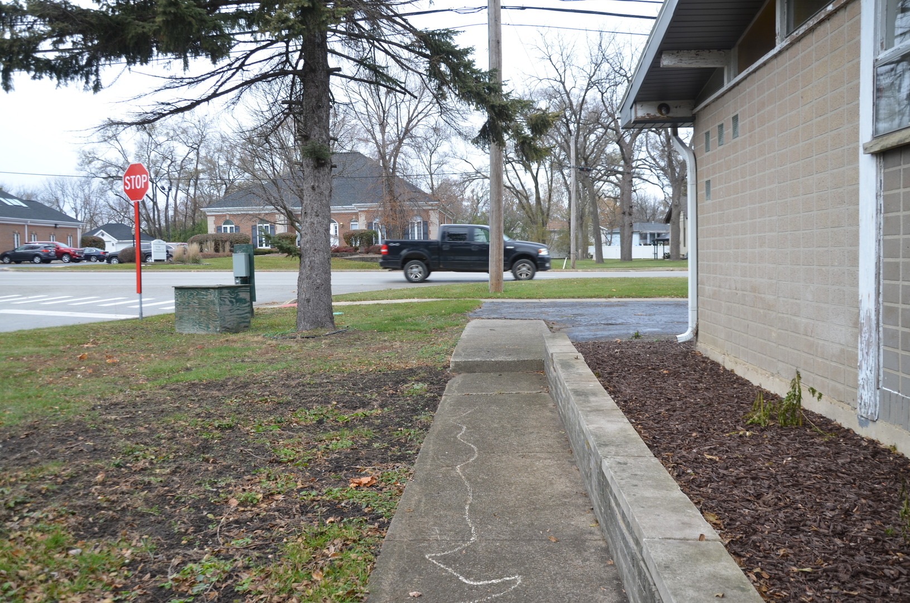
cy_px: 302
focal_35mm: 32
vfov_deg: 41.5
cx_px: 455
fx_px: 795
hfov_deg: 59.6
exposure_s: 1/160
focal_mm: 21
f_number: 6.3
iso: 200
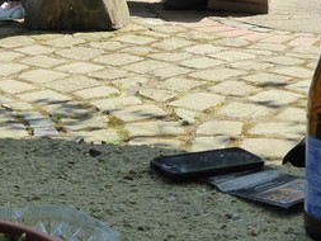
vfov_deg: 11.7
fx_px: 1150
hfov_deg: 15.8
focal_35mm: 124
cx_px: 94
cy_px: -62
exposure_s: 1/320
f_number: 4
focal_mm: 8.4
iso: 160
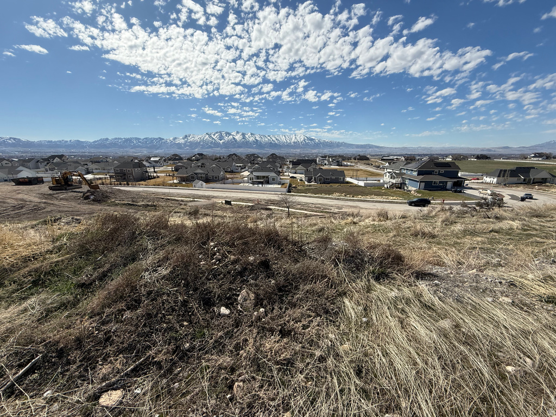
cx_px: 278
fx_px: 225
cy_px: 208
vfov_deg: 85.7
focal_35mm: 14
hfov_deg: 102.1
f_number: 2.2
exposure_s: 1/3125
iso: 64
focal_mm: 2.22
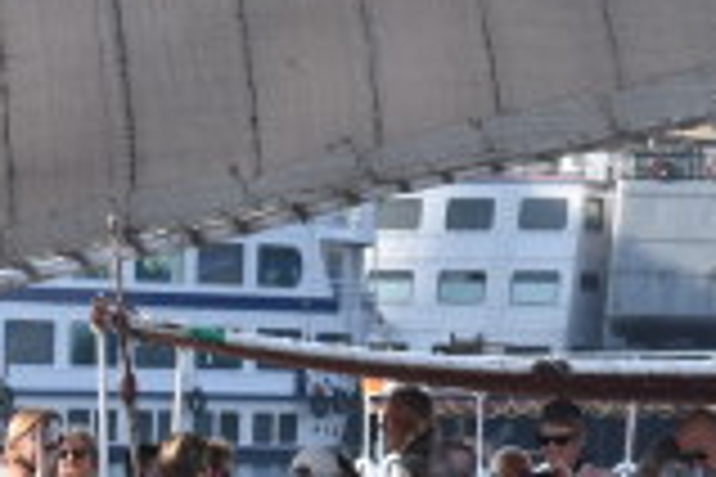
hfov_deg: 6.2
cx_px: 360
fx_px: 6583
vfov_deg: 4.2
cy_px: 364
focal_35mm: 331
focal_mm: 70
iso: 100
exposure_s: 1/200
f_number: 7.1
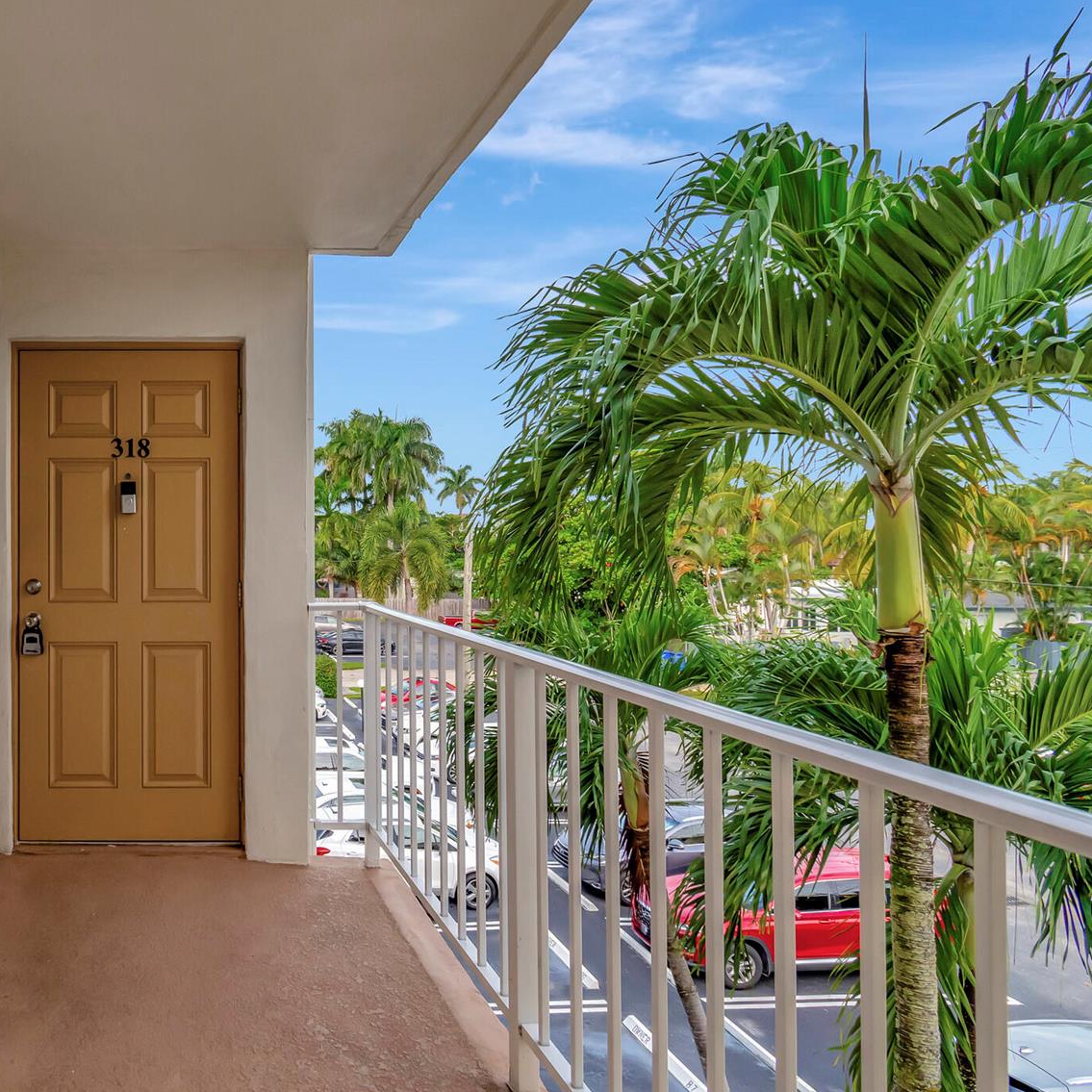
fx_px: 821
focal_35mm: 23
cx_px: 175
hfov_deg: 60.2
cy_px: 534
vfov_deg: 67.3
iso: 500
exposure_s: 1/640
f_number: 8
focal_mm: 10
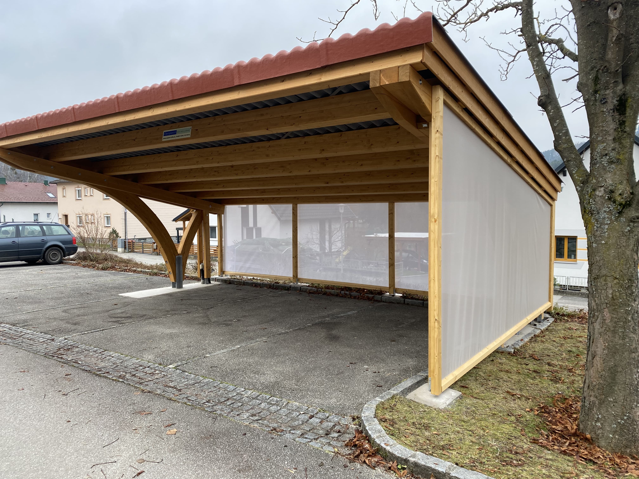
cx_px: 320
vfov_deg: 53.1
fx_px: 480
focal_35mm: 26
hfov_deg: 67.3
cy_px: 240
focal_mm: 4.25
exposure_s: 1/122
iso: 50
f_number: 1.8
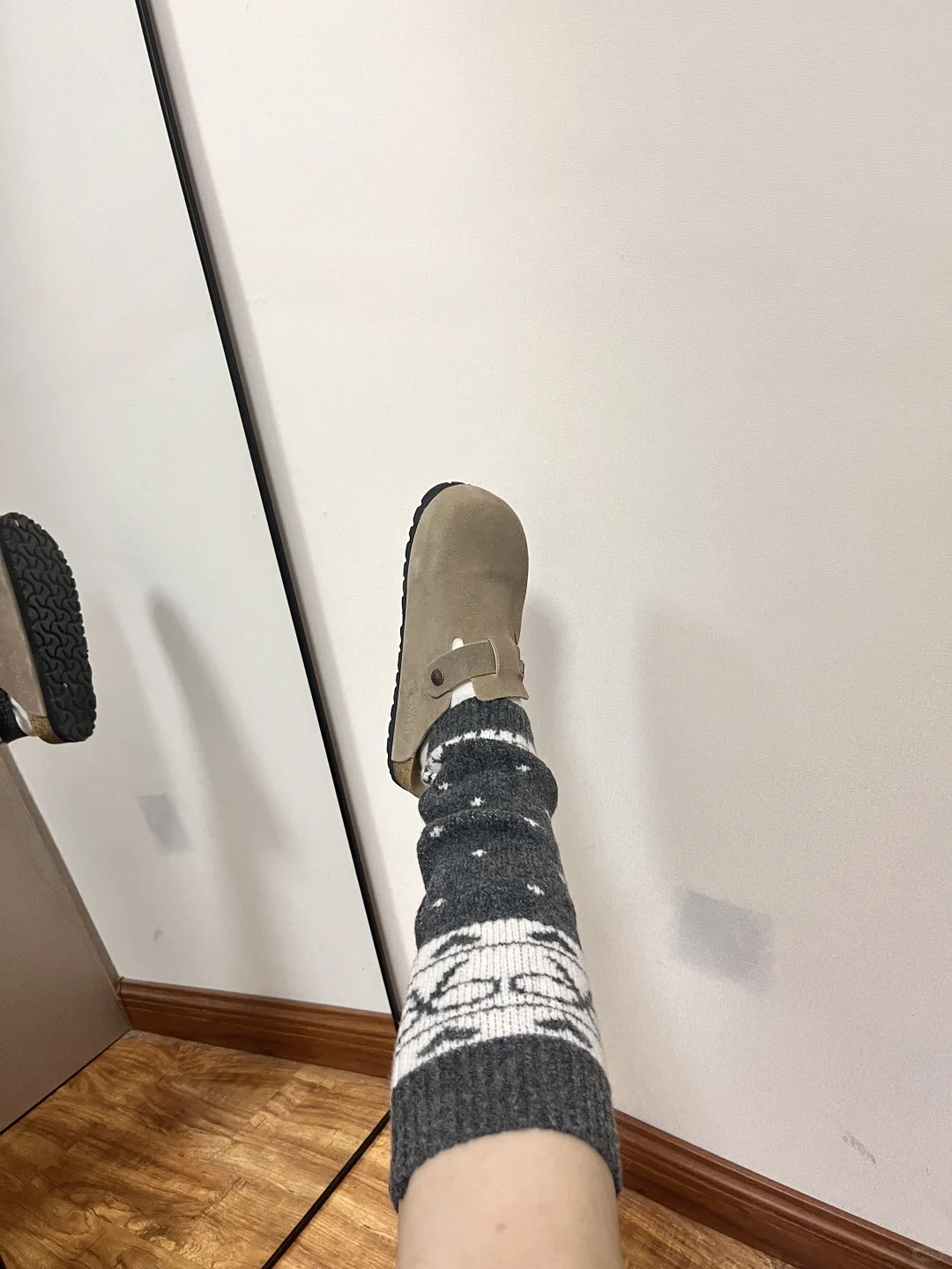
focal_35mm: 26
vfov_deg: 67.3
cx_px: 476
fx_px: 953
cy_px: 634
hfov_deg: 53.1
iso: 125
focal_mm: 5.1
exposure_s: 1/50
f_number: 1.6
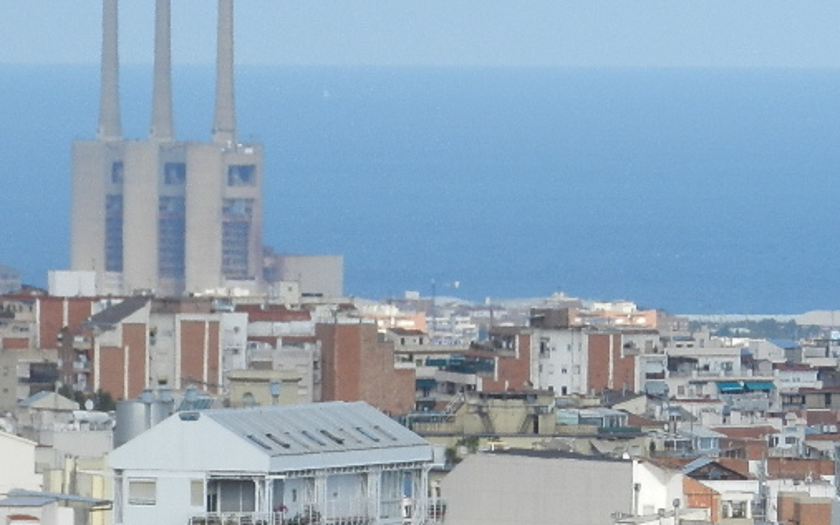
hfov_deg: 2.9
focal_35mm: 728
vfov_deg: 1.8
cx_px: 200
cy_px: 243
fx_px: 16668
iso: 160
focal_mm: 60.5
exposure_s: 1/800
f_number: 5.5
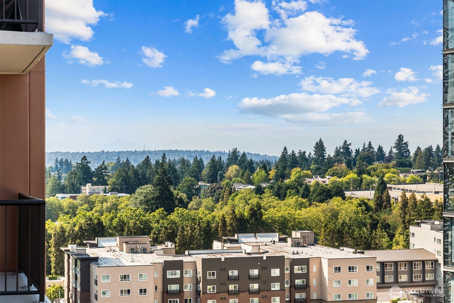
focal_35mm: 76
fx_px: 958
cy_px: 152
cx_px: 227
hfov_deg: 26.7
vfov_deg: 17.9
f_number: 8
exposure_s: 1/200
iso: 320
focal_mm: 51
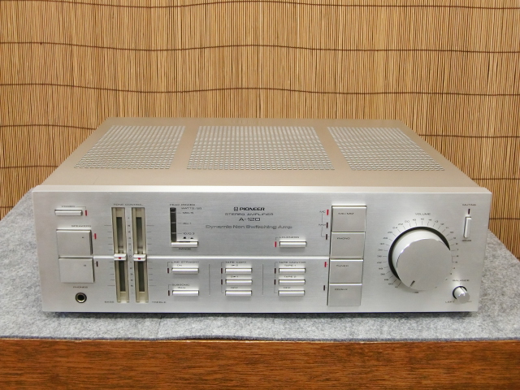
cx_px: 260
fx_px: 691
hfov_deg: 41.2
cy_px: 195
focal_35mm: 46
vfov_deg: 31.5
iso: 320
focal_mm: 8.2
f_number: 3.3
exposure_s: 1/60
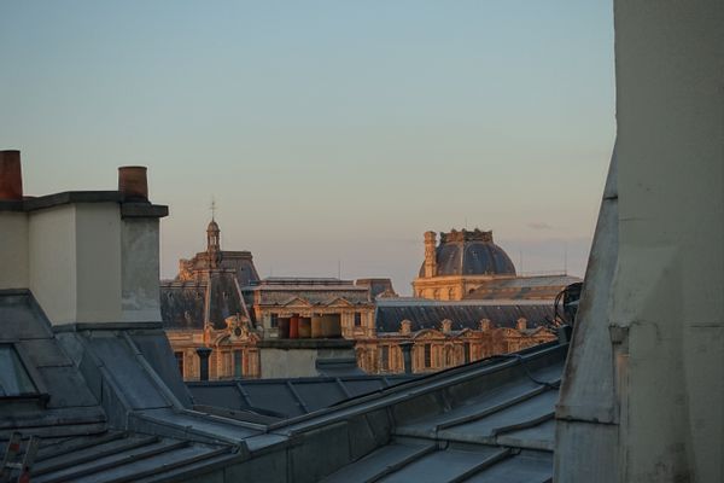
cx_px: 362
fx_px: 1408
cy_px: 242
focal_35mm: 70
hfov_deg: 28.8
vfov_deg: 19.5
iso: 125
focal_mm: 25.7
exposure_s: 1/160
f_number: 4
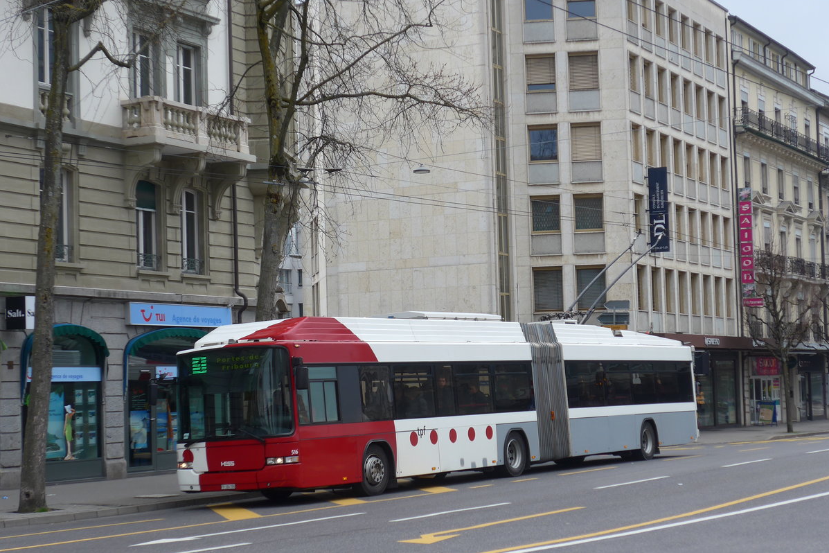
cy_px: 296
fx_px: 1681
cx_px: 415
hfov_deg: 27.7
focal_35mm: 73
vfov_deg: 18.7
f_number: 4.1
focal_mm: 14.2
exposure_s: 1/250
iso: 80
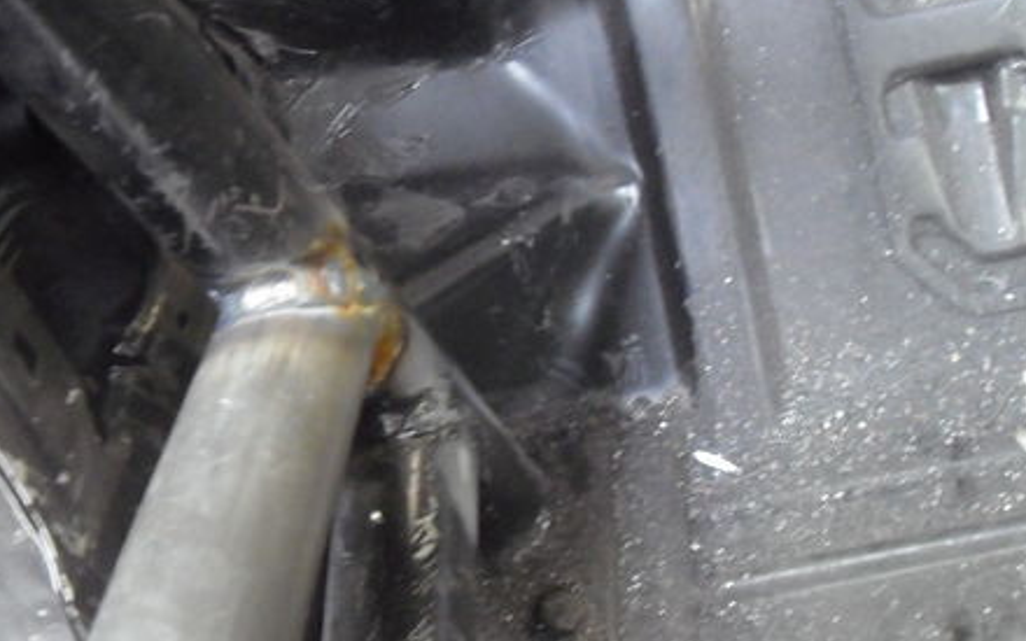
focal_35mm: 57
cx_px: 401
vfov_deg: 22.7
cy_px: 361
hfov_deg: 35.5
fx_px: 1594
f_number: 2.7
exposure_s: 1/6
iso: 800
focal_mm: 6.2
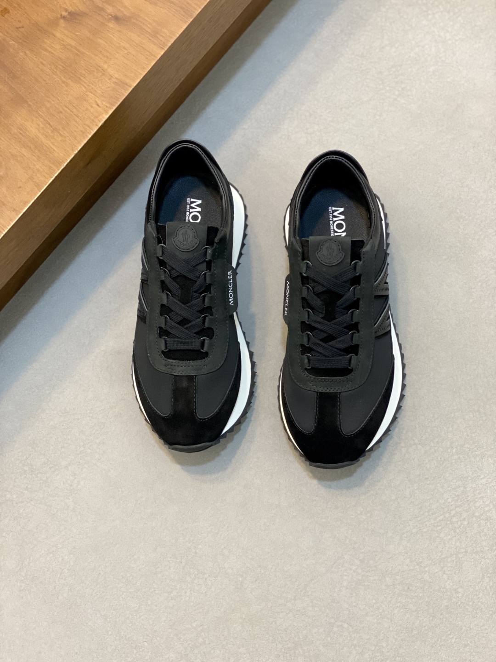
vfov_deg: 36.8
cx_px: 248
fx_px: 993
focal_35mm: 52
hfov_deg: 28.0
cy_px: 331
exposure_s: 1/100
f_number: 2
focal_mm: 6
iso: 200
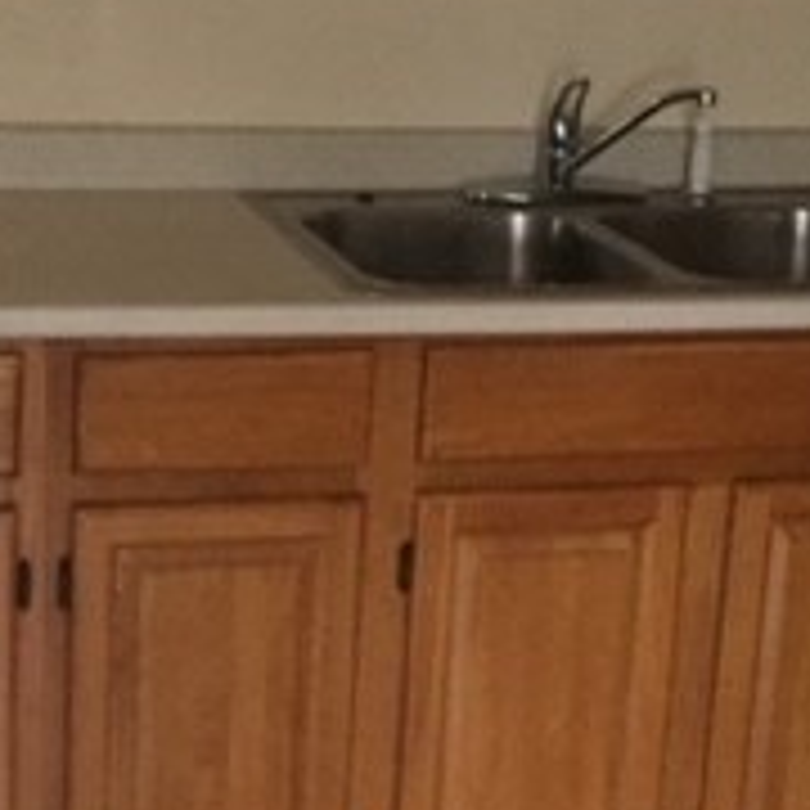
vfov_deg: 19.1
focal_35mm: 91
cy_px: 441
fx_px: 2409
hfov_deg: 19.1
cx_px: 338
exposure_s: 1/15
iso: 320
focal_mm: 4.15
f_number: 2.2
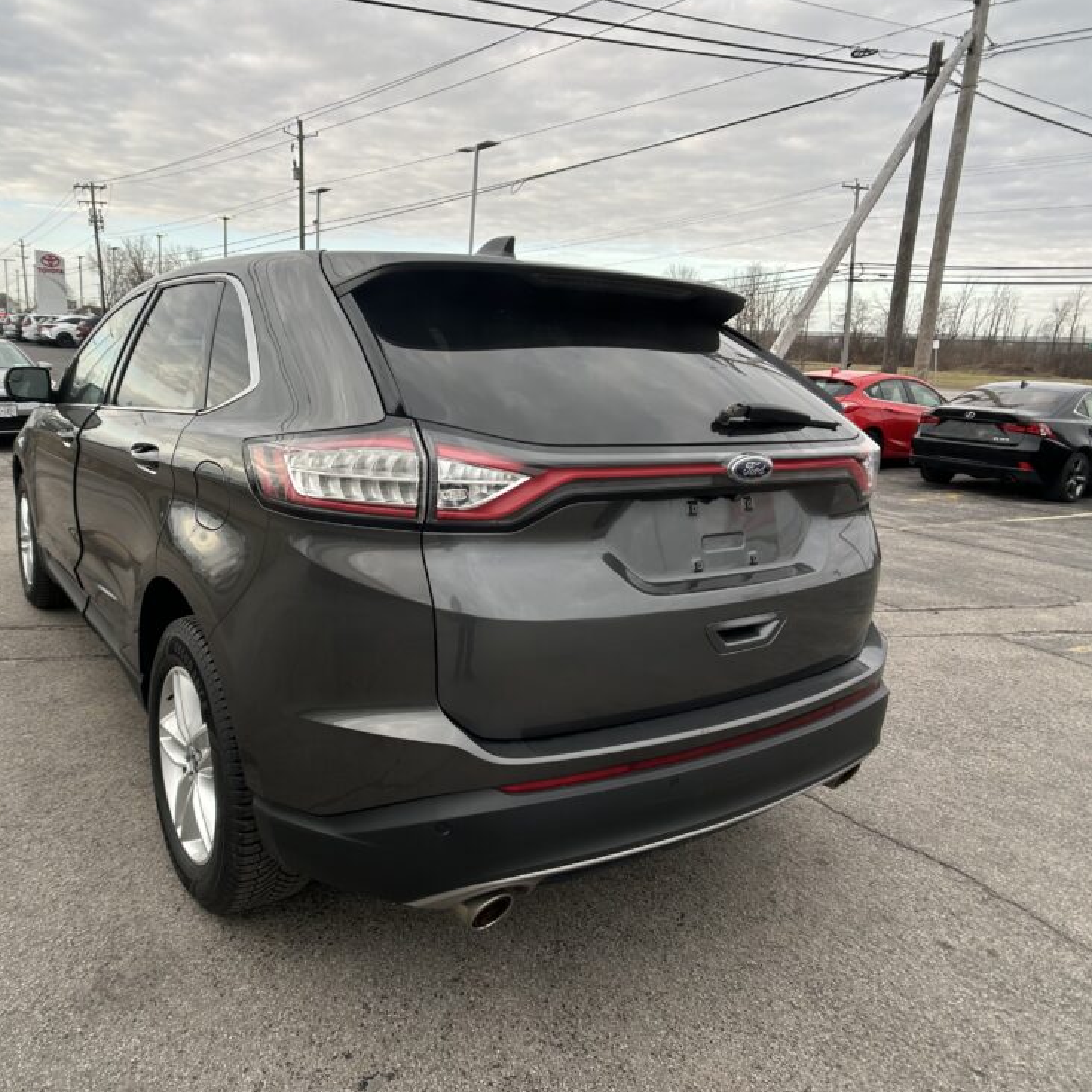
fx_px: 1142
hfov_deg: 50.5
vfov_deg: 51.1
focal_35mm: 32
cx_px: 394
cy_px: 533
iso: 50
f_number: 1.5
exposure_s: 1/1079
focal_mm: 5.7
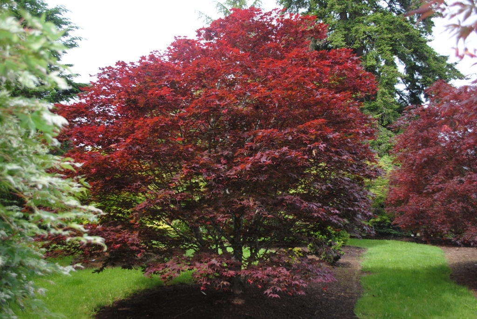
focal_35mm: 33
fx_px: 438
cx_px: 238
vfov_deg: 40.1
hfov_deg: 57.2
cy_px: 160
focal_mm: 22
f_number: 3.8
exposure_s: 1/125
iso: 140
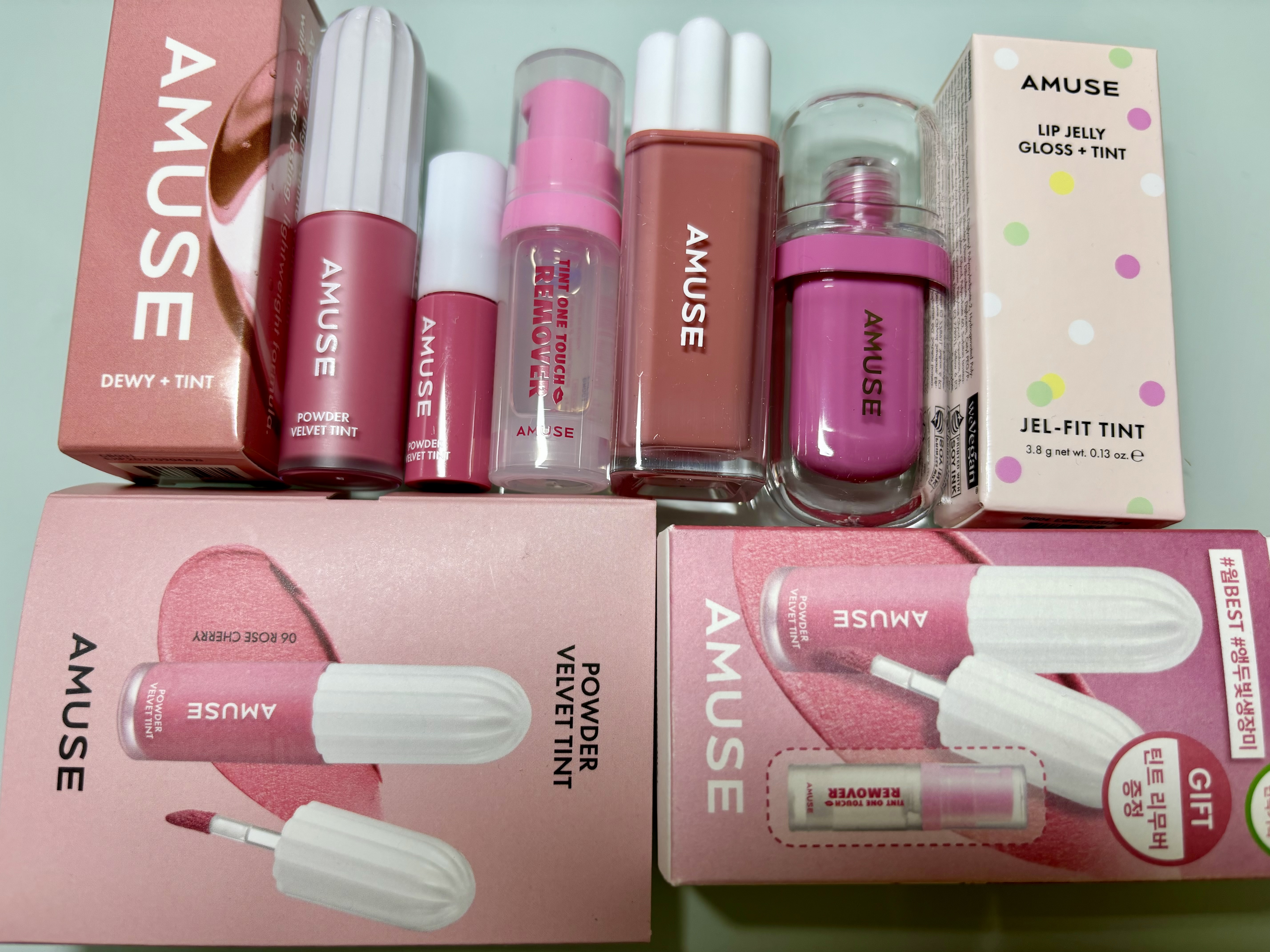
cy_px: 476
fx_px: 954
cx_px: 635
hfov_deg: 67.3
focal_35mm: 26
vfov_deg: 53.1
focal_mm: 5.96
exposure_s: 1/121
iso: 50
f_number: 1.6
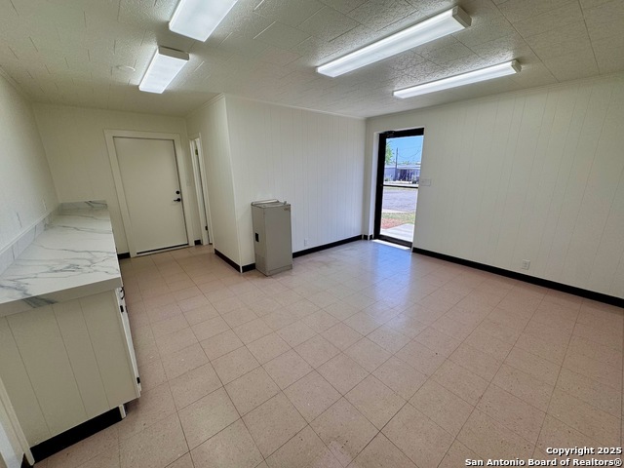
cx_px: 312
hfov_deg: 102.1
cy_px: 234
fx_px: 252
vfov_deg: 85.7
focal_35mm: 14
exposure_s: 1/190
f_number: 2.2
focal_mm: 2.22
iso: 40
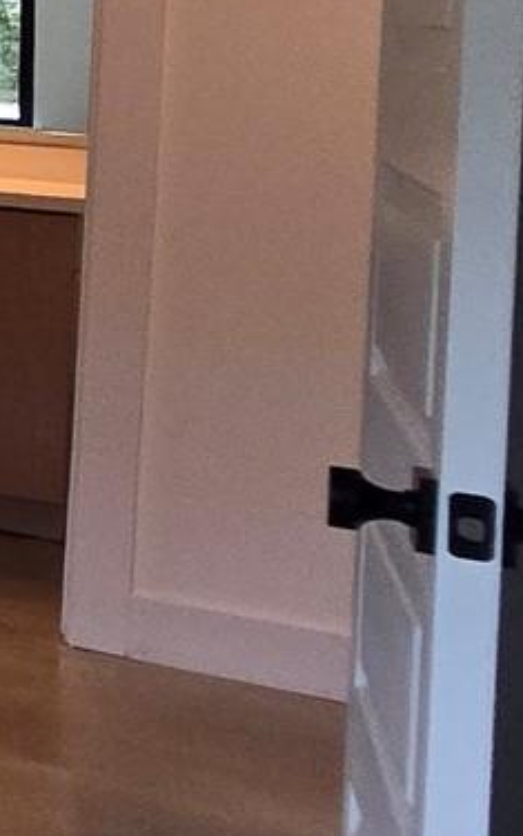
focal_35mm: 75
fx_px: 1710
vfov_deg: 26.1
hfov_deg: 7.4
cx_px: -1749
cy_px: 11
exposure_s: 1/120
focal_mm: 2.2
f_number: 2.2
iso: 80
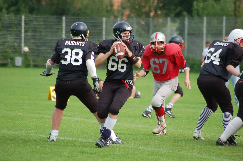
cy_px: 80
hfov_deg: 5.7
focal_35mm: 360
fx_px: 2425
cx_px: 122
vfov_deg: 3.8
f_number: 5.3
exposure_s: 1/640
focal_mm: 240
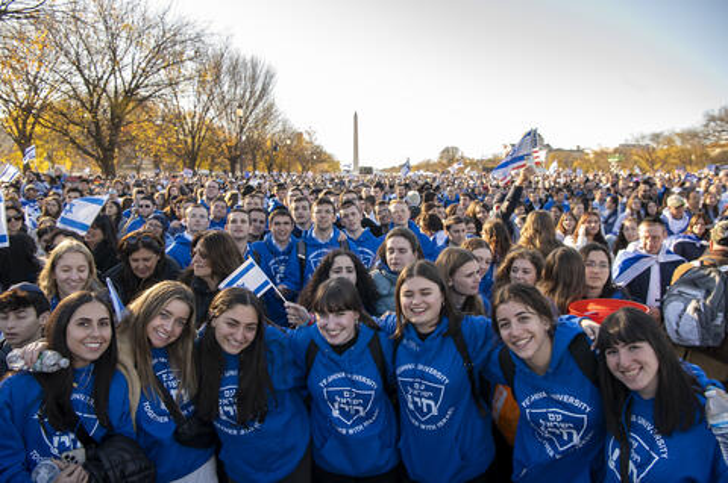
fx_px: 485
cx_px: 364
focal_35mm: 24
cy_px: 242
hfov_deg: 73.8
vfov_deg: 53.0
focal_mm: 24
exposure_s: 1/160
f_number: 5.6
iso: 200
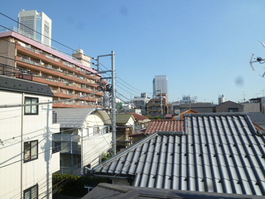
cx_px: 132
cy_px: 100
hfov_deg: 71.6
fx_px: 184
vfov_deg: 56.9
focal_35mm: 24
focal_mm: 4.3
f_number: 5.6
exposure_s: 1/400
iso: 100
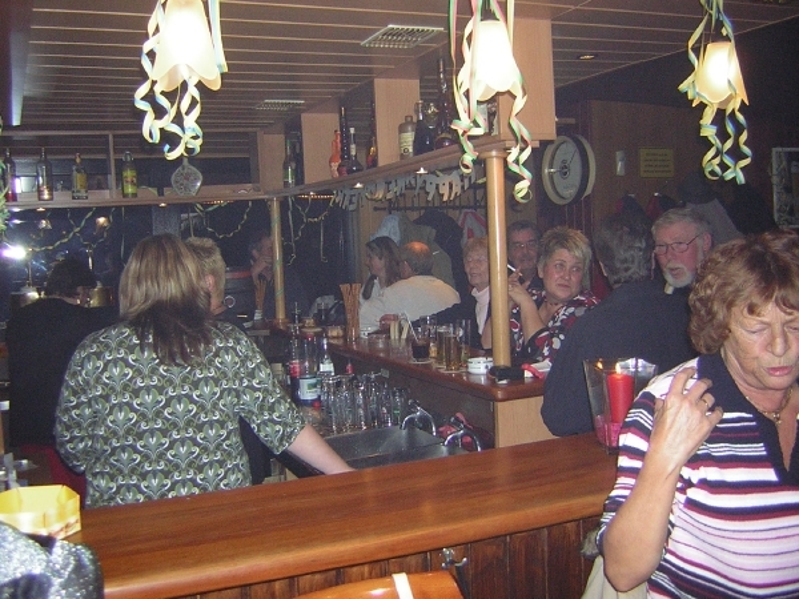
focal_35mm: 36
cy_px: 300
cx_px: 400
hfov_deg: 51.4
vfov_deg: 39.7
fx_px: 831
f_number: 2.6
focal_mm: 4.7
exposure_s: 1/60.1
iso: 130
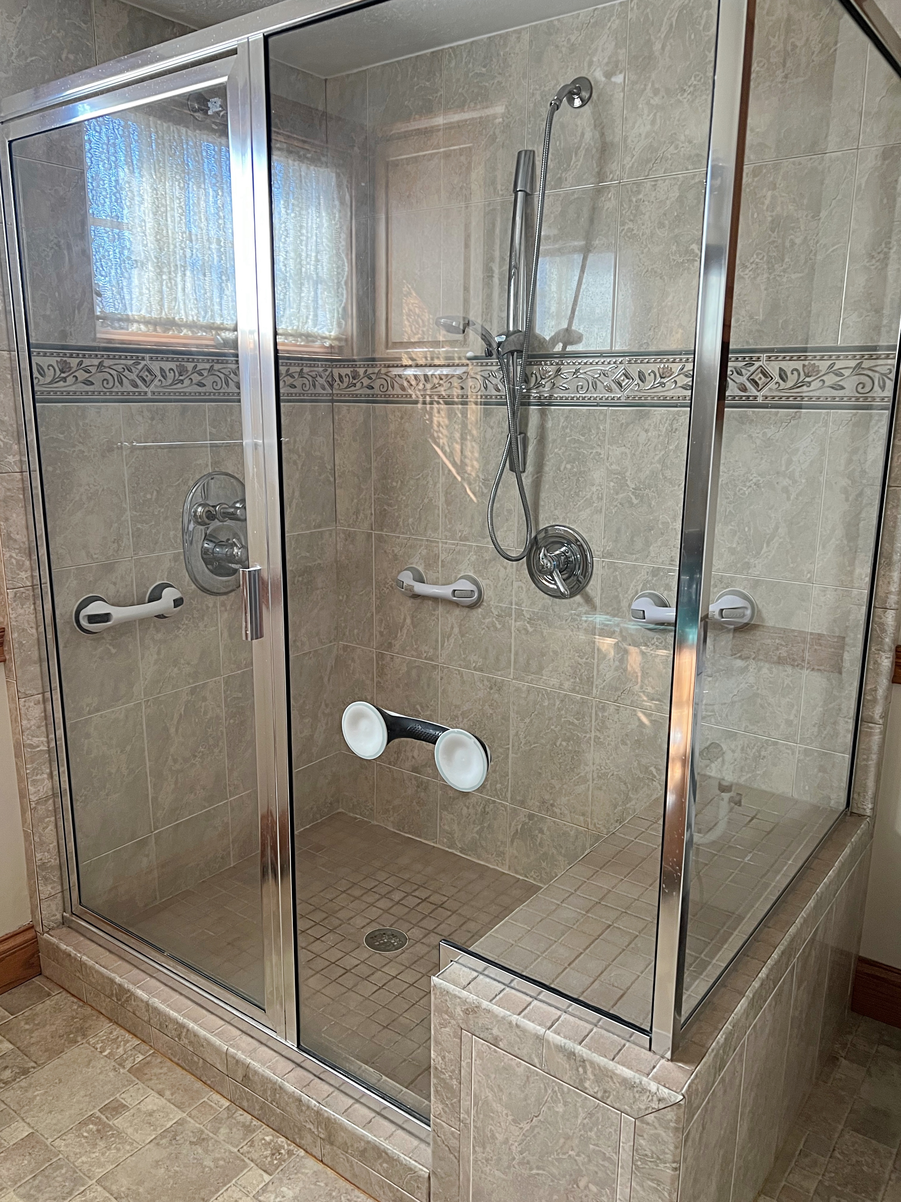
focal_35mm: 26
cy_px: 601
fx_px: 902
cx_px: 450
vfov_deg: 67.3
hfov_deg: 53.1
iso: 160
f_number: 1.5
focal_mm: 5.7
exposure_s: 1/60
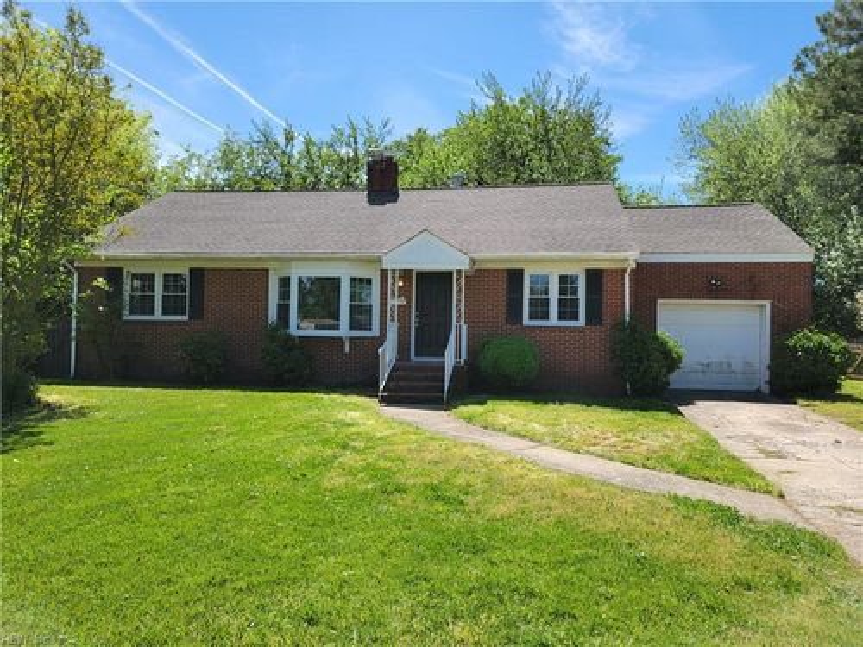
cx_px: 432
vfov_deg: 56.8
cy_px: 324
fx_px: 598
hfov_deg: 71.6
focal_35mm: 24
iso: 16
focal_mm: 6.7
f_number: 1.8
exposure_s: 1/654
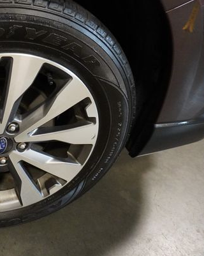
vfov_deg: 50.3
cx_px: 9
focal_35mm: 36
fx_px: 272
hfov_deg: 37.5
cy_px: 125
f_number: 3.5
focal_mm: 16
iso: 6400
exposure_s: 1/160
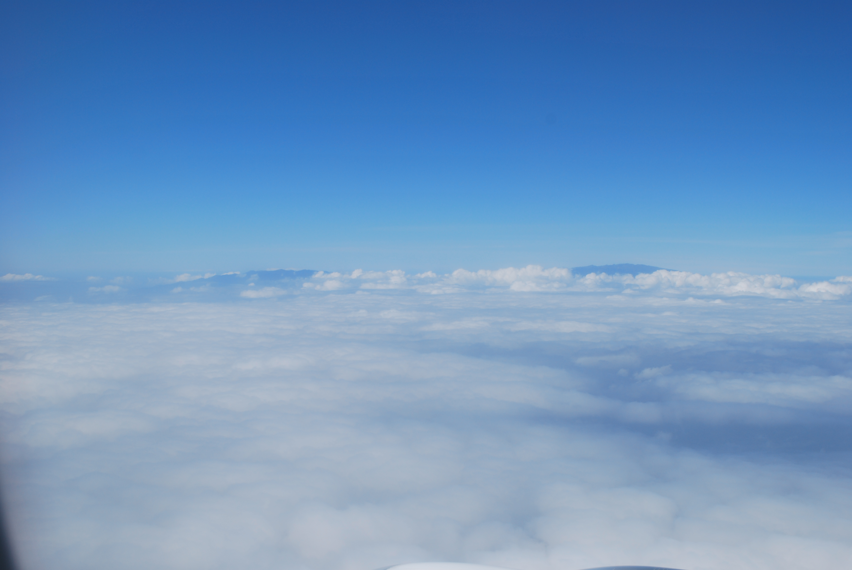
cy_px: 285
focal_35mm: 39
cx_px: 426
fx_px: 924
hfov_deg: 49.5
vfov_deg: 34.3
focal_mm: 26
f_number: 10
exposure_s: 1/400
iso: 100
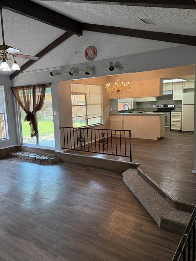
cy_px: 123
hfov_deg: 51.3
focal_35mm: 27
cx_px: 100
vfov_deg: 65.3
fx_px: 204
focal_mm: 6.76
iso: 200
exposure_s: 1/150
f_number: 1.78
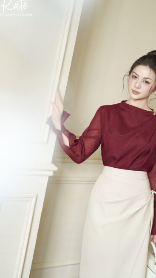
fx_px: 412
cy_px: 141
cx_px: 94
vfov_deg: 37.2
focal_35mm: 56
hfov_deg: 21.4
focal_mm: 50
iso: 400
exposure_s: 1/160
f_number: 2.8
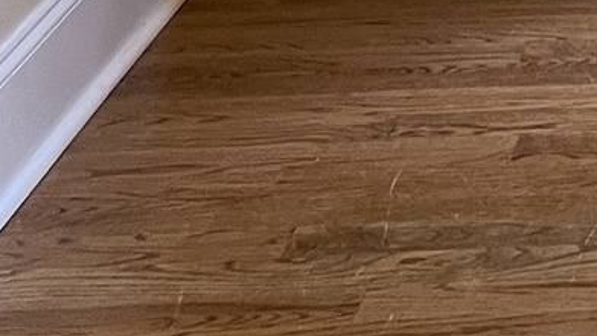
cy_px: -897
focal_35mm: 160
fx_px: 2534
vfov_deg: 6.5
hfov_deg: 11.6
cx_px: 1304
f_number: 1.6
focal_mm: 5.1
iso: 125
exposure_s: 1/60
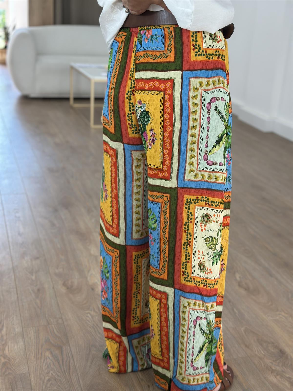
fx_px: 542
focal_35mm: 48
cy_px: 196
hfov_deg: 30.3
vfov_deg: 39.7
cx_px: 146
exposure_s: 1/153
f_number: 1.78
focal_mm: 6.86
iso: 64
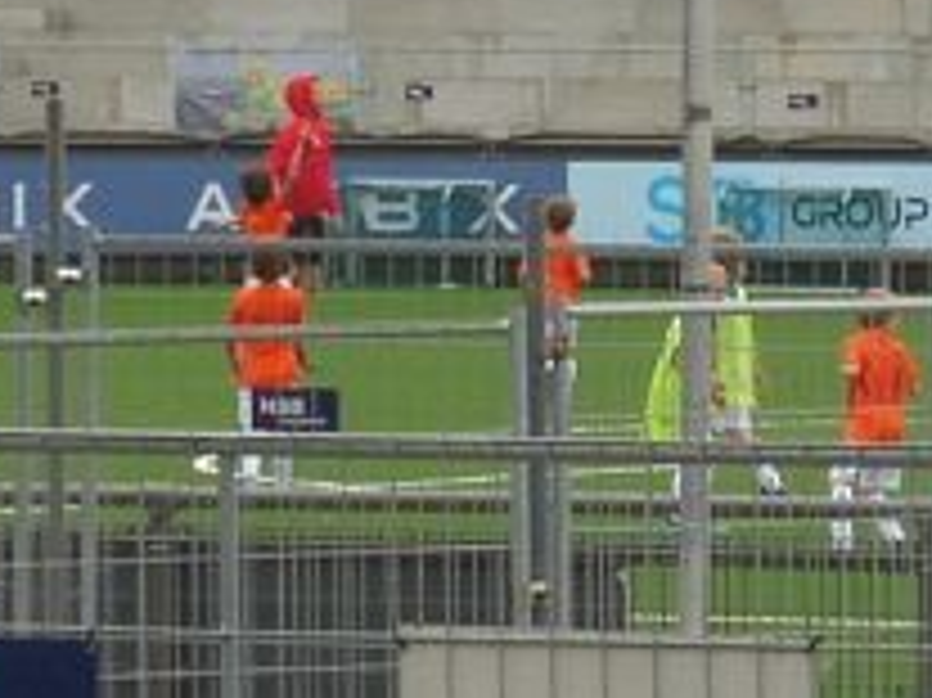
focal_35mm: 639
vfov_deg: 2.3
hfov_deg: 3.1
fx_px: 17194
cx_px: 653
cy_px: -293
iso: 100
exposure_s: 1/200
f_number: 7.1
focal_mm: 23.1
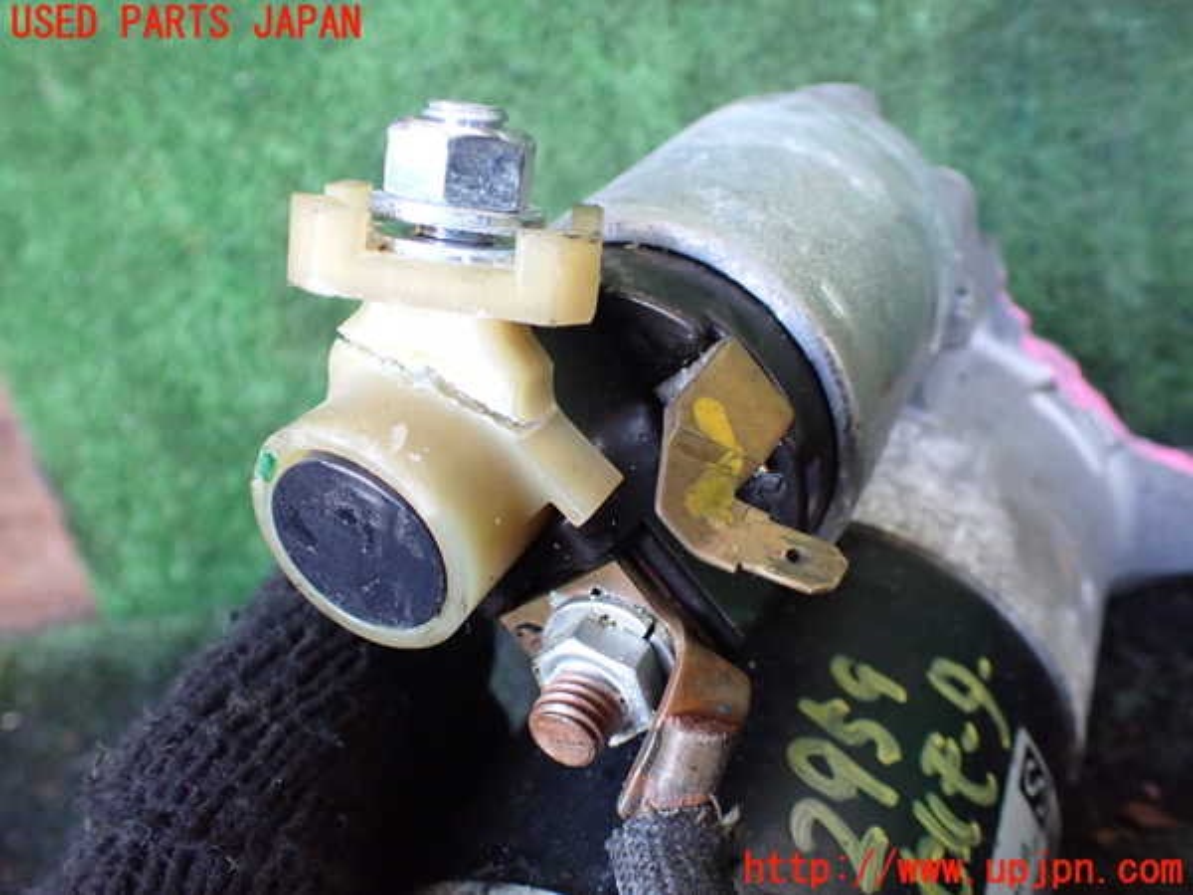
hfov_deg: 60.0
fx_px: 1034
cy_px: 448
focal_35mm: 30
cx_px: 596
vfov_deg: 46.8
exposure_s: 1/125
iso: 800
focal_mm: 5.4
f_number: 2.3
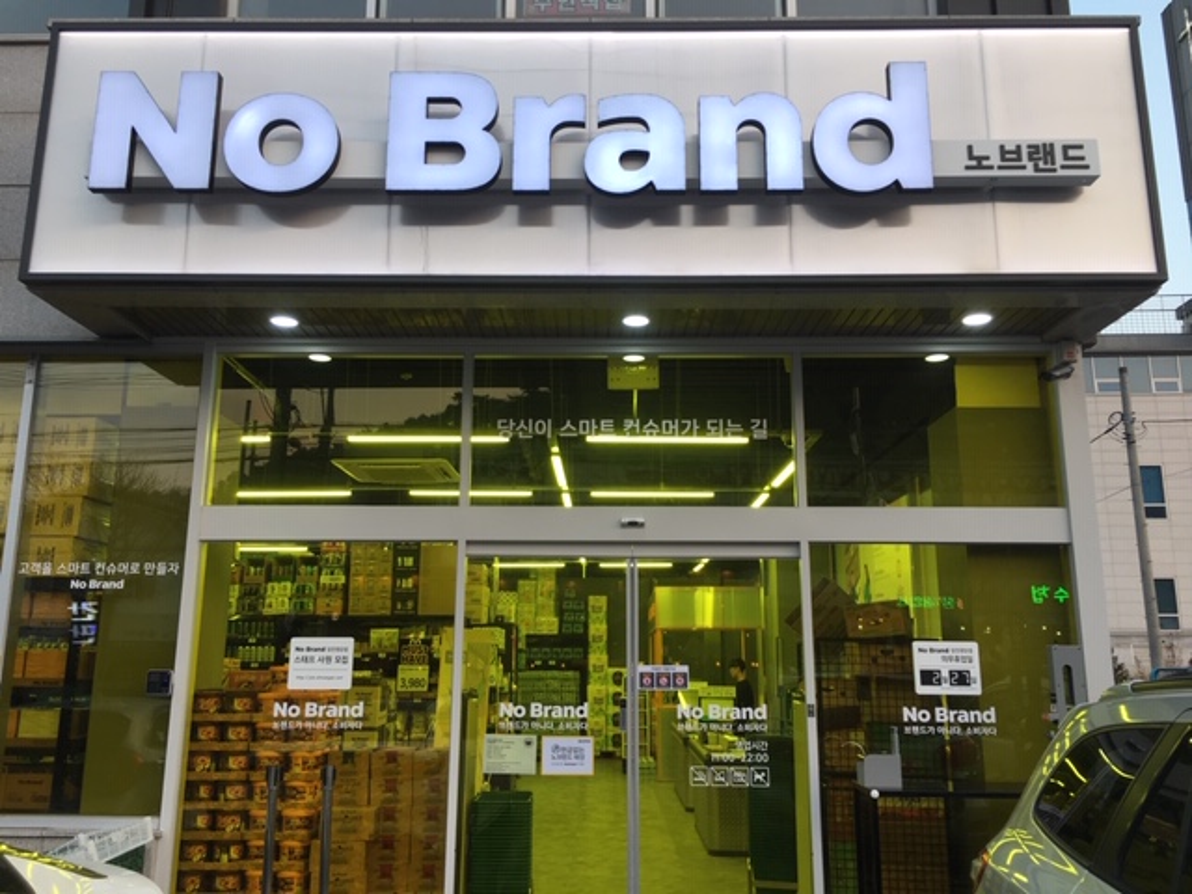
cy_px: 447
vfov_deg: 48.2
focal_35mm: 29
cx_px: 596
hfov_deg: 61.7
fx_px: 999
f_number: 2.2
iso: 25
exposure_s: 1/60
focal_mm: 4.15
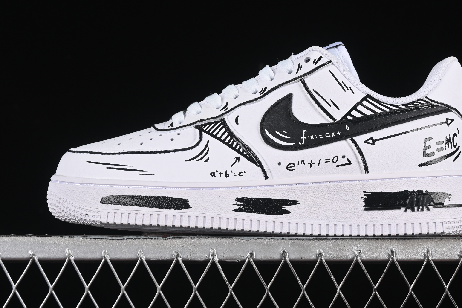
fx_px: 1334
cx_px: 263
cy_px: 106
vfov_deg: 13.1
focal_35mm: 104
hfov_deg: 19.6
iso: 160
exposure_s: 1/80
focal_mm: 50
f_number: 8
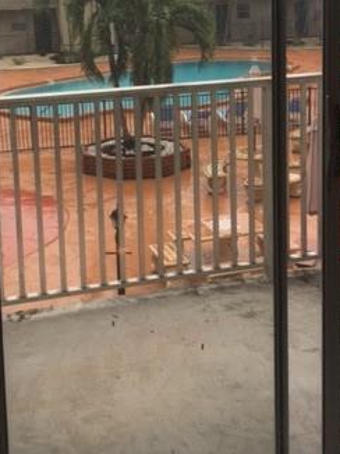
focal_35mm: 57
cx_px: 148
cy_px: 88
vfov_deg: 32.8
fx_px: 747
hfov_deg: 25.6
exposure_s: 1/120
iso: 32
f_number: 2.2
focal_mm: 4.15
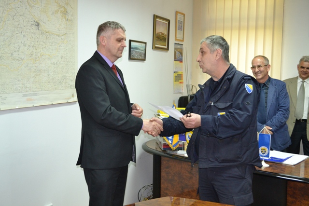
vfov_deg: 30.9
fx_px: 373
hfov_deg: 45.0
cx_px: 154
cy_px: 103
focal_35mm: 44
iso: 1400
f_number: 4.5
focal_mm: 29
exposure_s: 1/60
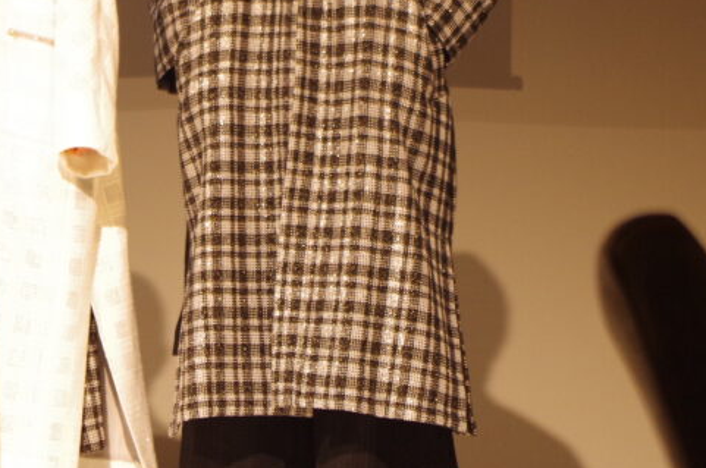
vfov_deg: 6.3
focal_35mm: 218
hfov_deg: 9.4
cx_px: 225
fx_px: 4268
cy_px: 4
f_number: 5.6
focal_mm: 55
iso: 800
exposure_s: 1/50
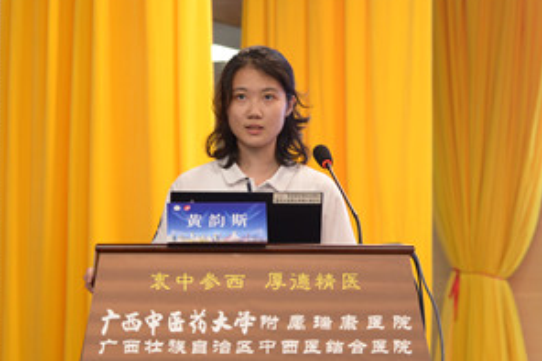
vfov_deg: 11.9
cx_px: 251
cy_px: 187
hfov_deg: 17.8
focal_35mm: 115
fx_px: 1730
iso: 1250
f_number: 4.5
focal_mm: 85
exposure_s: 1/100
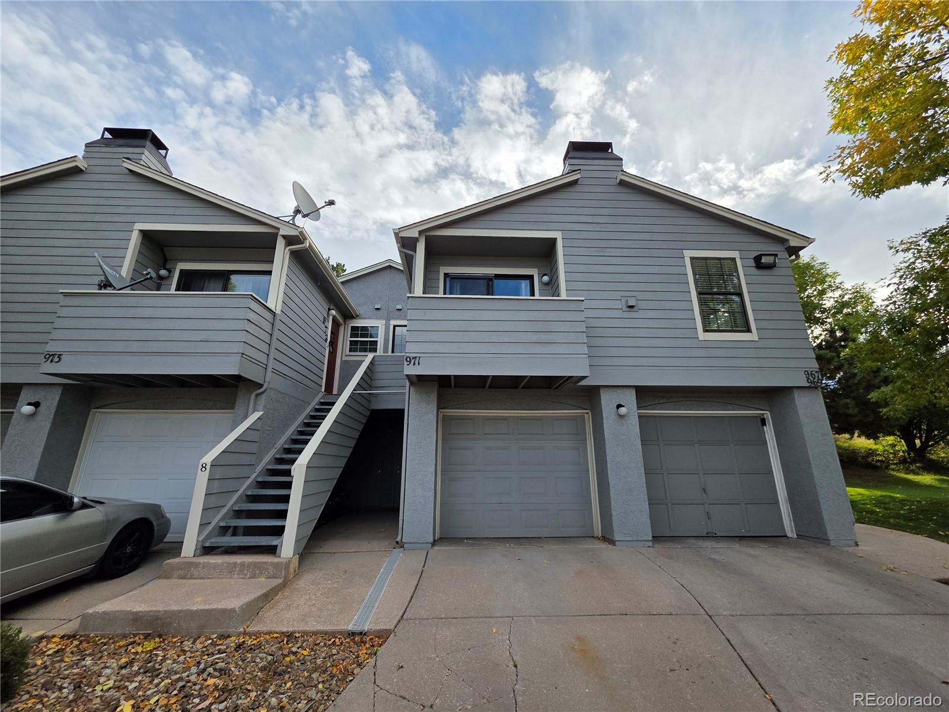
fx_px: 356
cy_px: 356
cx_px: 474
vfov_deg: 89.9
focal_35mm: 13
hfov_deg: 106.2
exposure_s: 1/1145
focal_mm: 2.2
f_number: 1.9
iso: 40
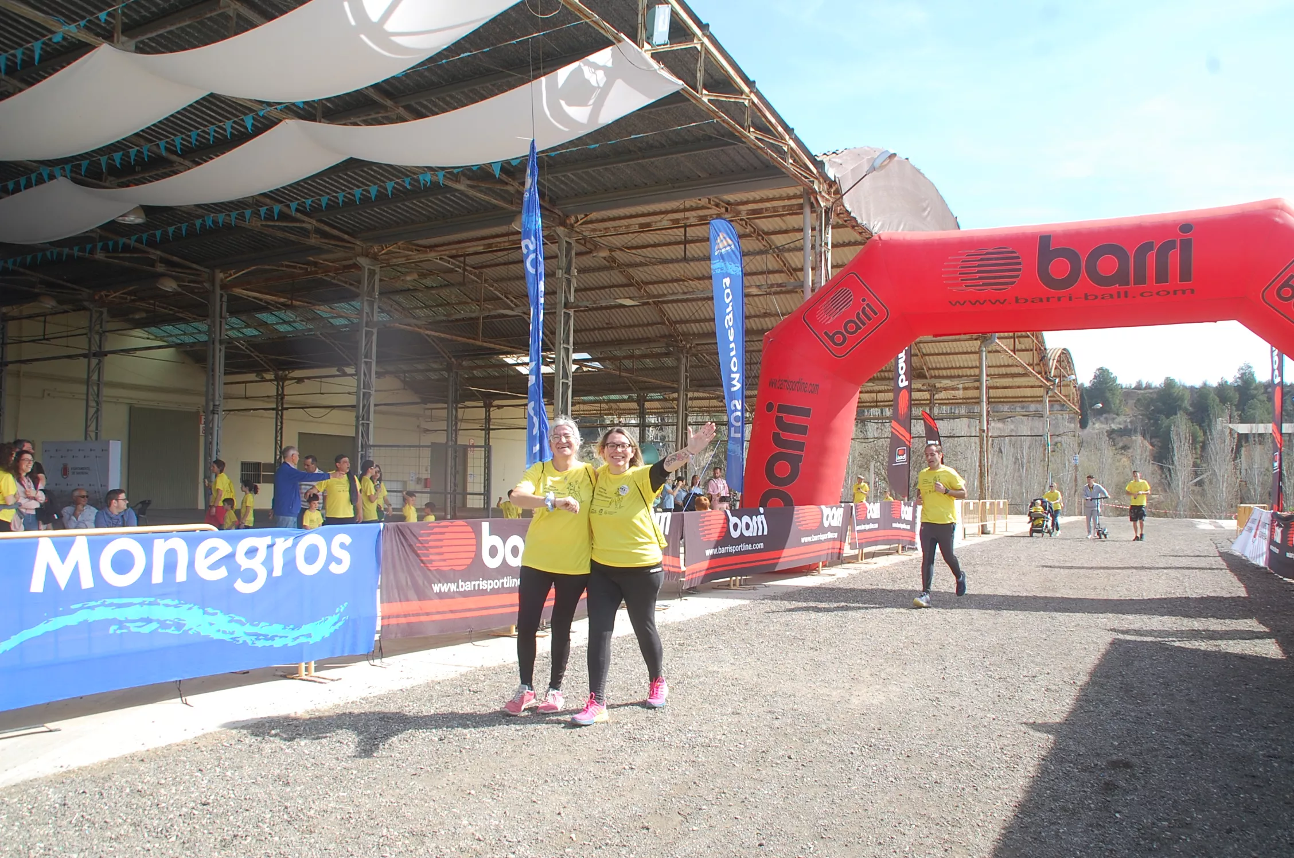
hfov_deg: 67.5
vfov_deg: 47.8
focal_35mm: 27
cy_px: 429
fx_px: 969
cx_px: 647
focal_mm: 18
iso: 200
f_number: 8
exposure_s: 1/250
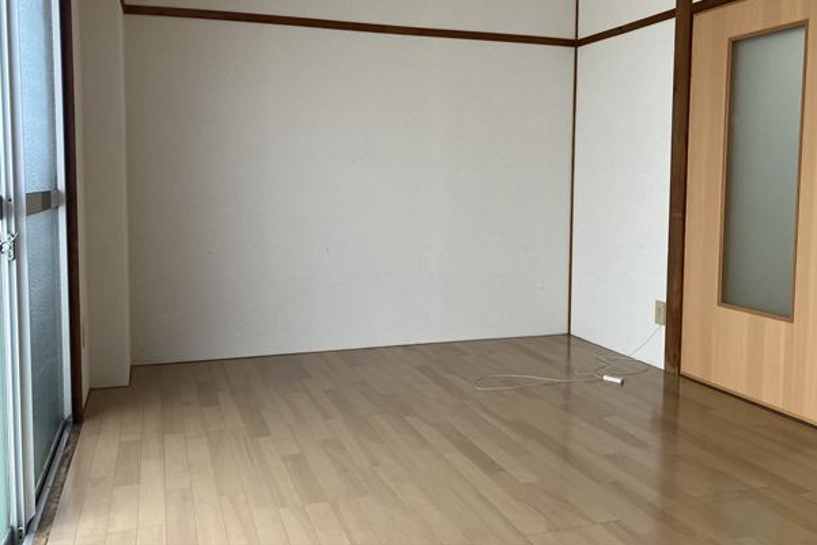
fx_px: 704
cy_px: 226
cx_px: 409
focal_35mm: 31
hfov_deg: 60.3
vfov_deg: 42.2
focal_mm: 3.99
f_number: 1.8
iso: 50
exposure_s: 1/120
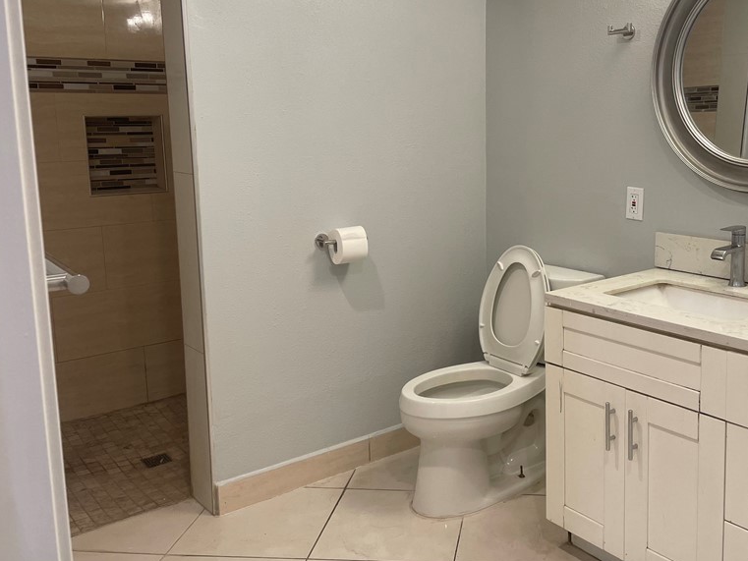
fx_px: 756
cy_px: 235
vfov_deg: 40.6
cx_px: 480
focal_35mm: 35
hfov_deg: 51.9
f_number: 1.6
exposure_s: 1/120
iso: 125
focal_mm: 4.2
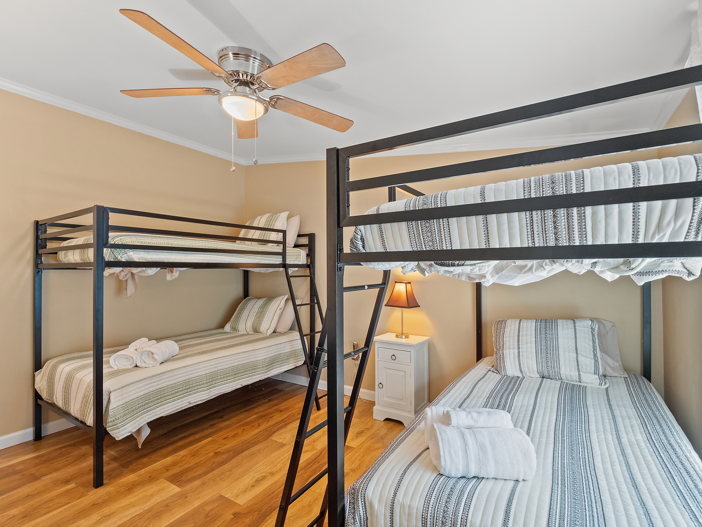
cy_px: 264
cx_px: 351
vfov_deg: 78.1
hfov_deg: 94.5
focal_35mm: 16
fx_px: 324
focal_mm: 8
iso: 400
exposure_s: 1/5
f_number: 5.6
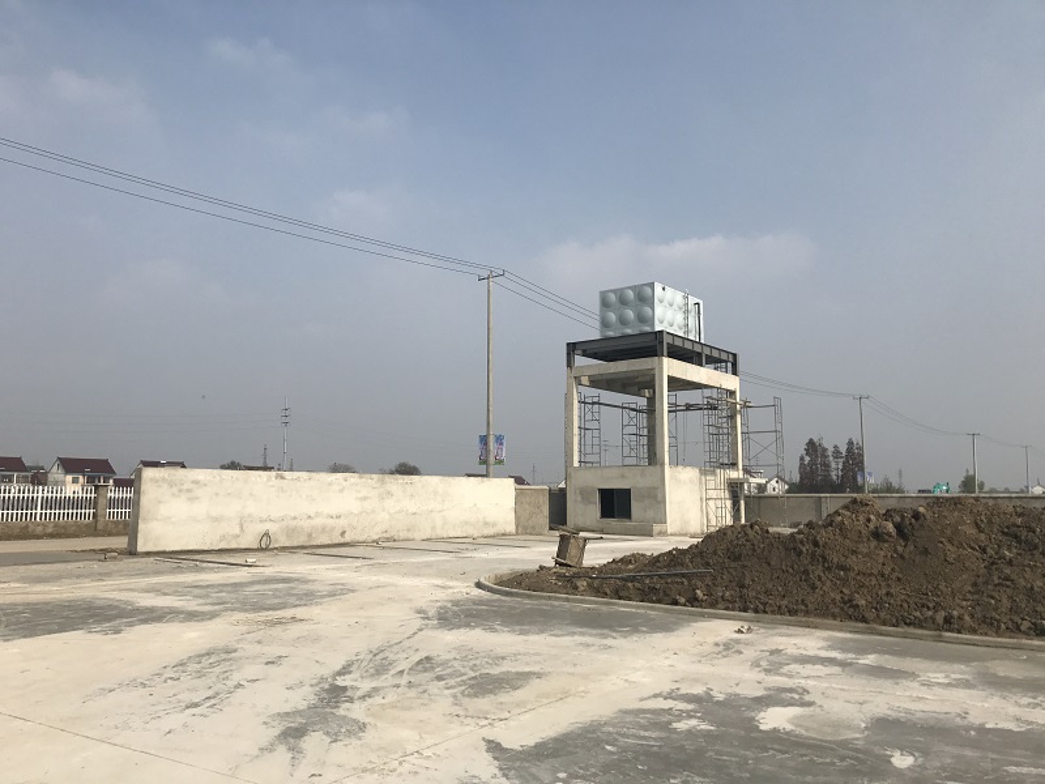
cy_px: 392
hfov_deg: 63.4
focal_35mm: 28
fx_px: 845
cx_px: 522
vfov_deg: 49.7
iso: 20
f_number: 1.8
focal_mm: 3.99
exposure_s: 1/4566
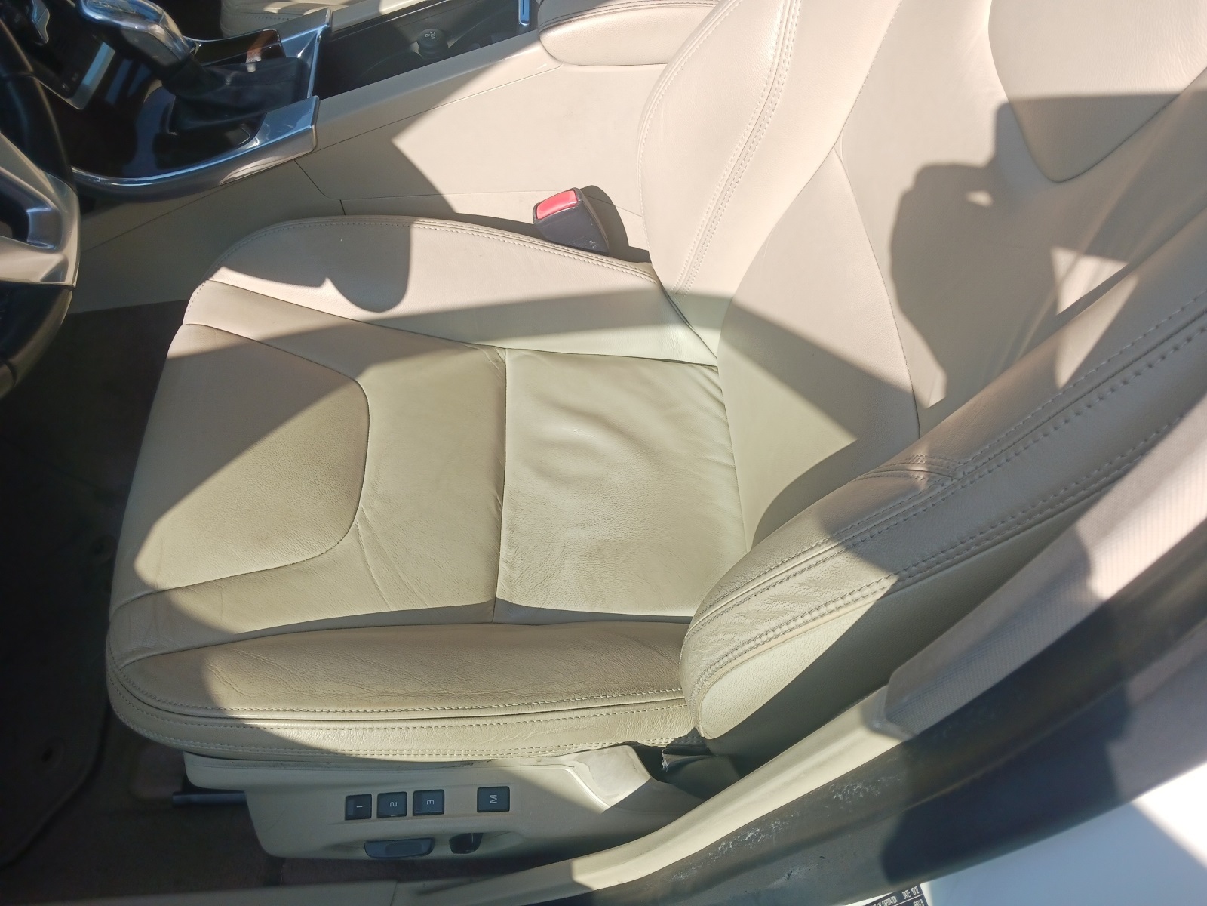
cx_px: 604
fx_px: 941
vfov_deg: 51.4
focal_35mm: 27
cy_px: 453
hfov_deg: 65.3
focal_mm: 4
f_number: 1.8
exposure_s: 1/185
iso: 20
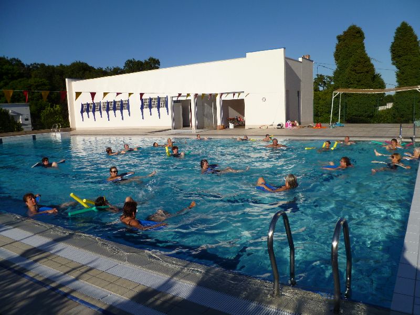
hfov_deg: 63.4
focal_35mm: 28
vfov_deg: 49.7
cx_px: 210
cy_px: 158
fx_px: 340
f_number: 10
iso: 80
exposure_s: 1/200
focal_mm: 5
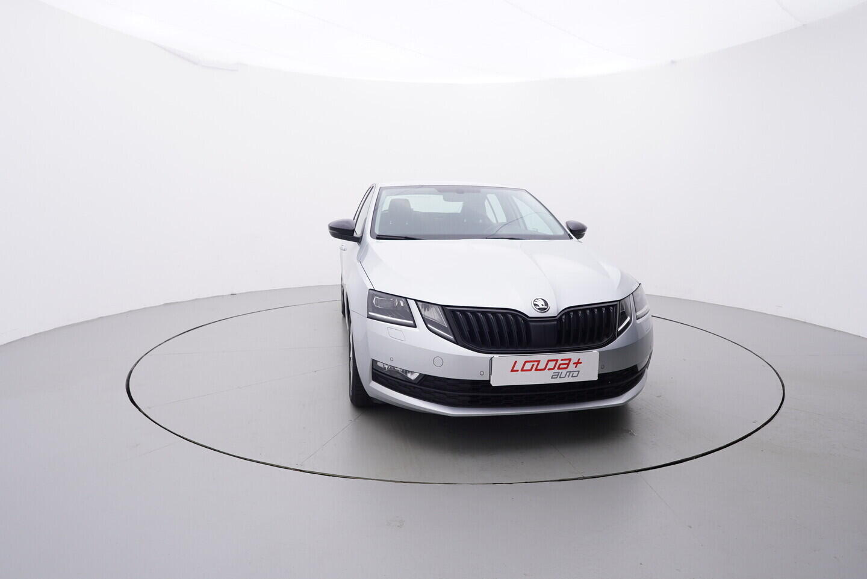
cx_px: 434
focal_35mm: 22
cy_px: 290
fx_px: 542
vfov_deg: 56.2
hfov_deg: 77.3
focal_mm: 15
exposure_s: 1/80
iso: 200
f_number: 5
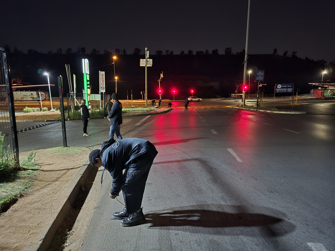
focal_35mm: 23
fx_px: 223
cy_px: 126
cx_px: 168
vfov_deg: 58.9
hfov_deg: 73.9
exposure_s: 1/33.3
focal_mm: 6.3
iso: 2500
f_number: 1.7
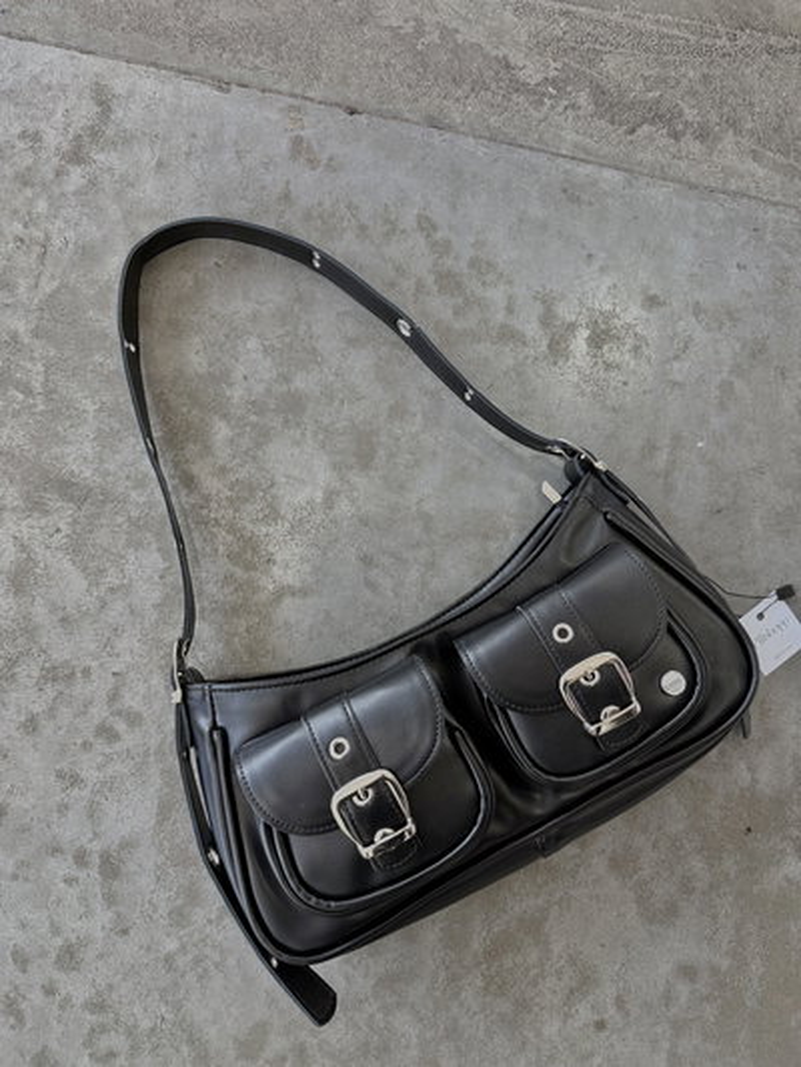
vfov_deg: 71.6
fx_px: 740
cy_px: 534
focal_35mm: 24
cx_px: 400
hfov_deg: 56.8
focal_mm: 6.76
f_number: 1.78
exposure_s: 1/100
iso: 200
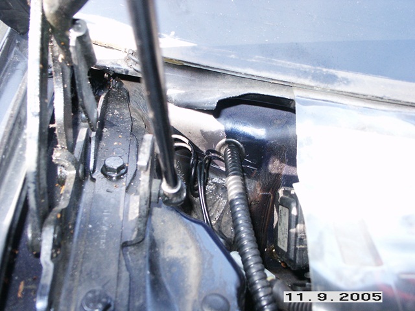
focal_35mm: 35
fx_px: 420
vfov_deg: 40.7
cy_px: 156
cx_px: 208
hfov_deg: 52.6
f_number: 3
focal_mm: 7.18
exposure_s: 1/90
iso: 200
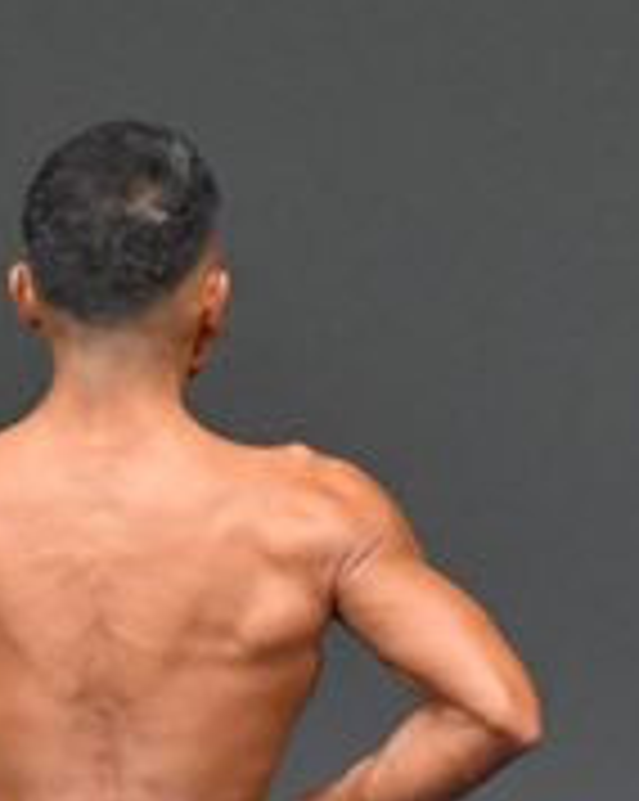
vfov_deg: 1.4
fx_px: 33413
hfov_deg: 1.1
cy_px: 1030
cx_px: 394
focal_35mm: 1411
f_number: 5.6
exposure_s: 1/400
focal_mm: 230
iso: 5000
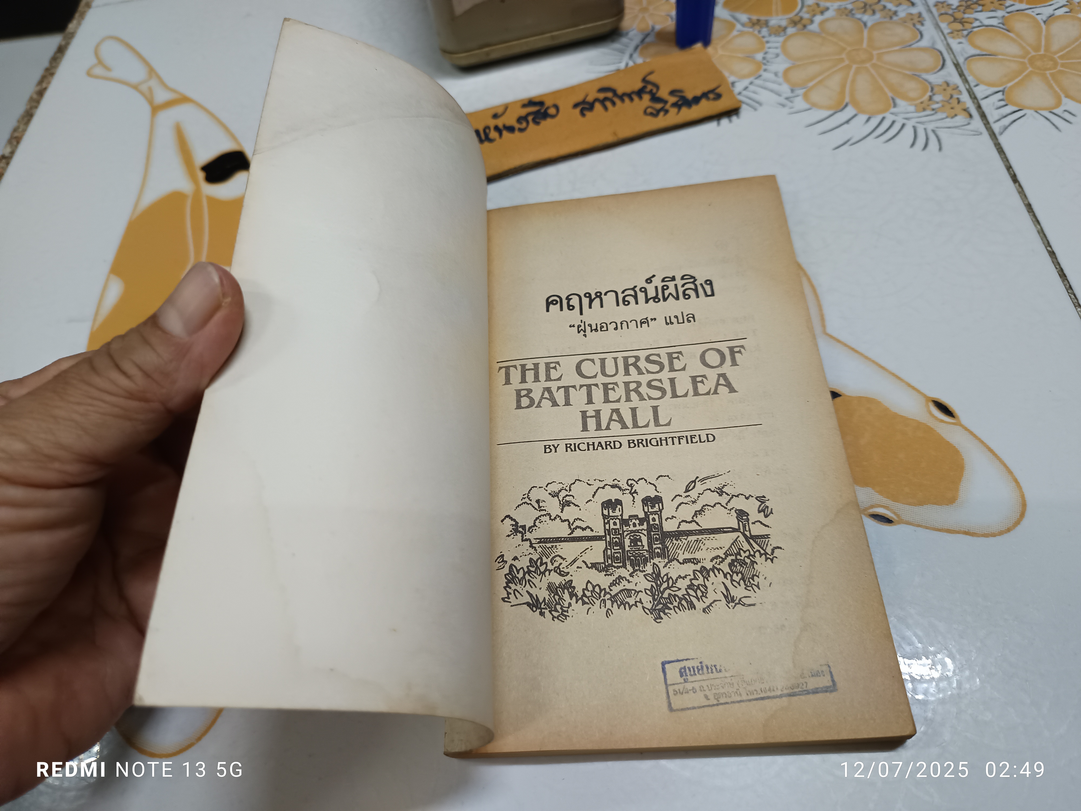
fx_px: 749
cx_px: 540
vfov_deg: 56.8
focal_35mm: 24
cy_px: 406
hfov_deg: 71.6
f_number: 1.7
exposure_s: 1/33.3
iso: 857
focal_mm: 5.31
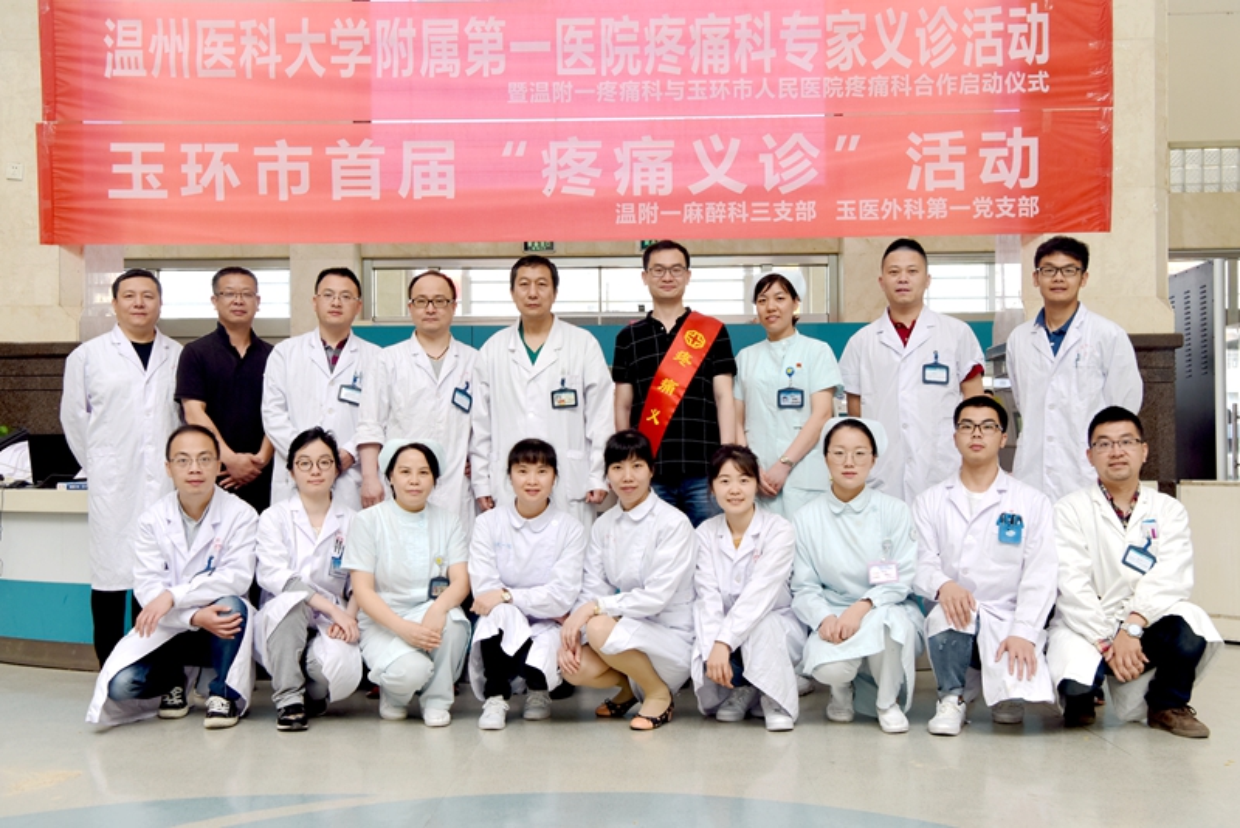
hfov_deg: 48.4
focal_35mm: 40
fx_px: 1378
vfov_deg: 33.4
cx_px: 620
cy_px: 414
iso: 800
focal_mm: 40
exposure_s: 1/125
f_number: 5.6
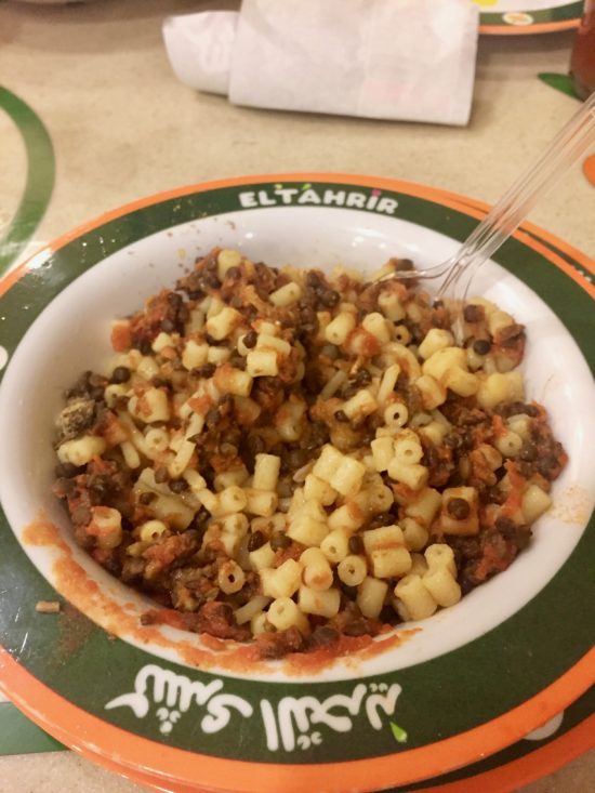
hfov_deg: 48.2
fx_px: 664
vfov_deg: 61.7
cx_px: 298
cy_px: 396
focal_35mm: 29
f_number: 2.2
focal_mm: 4.15
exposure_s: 1/17
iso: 500
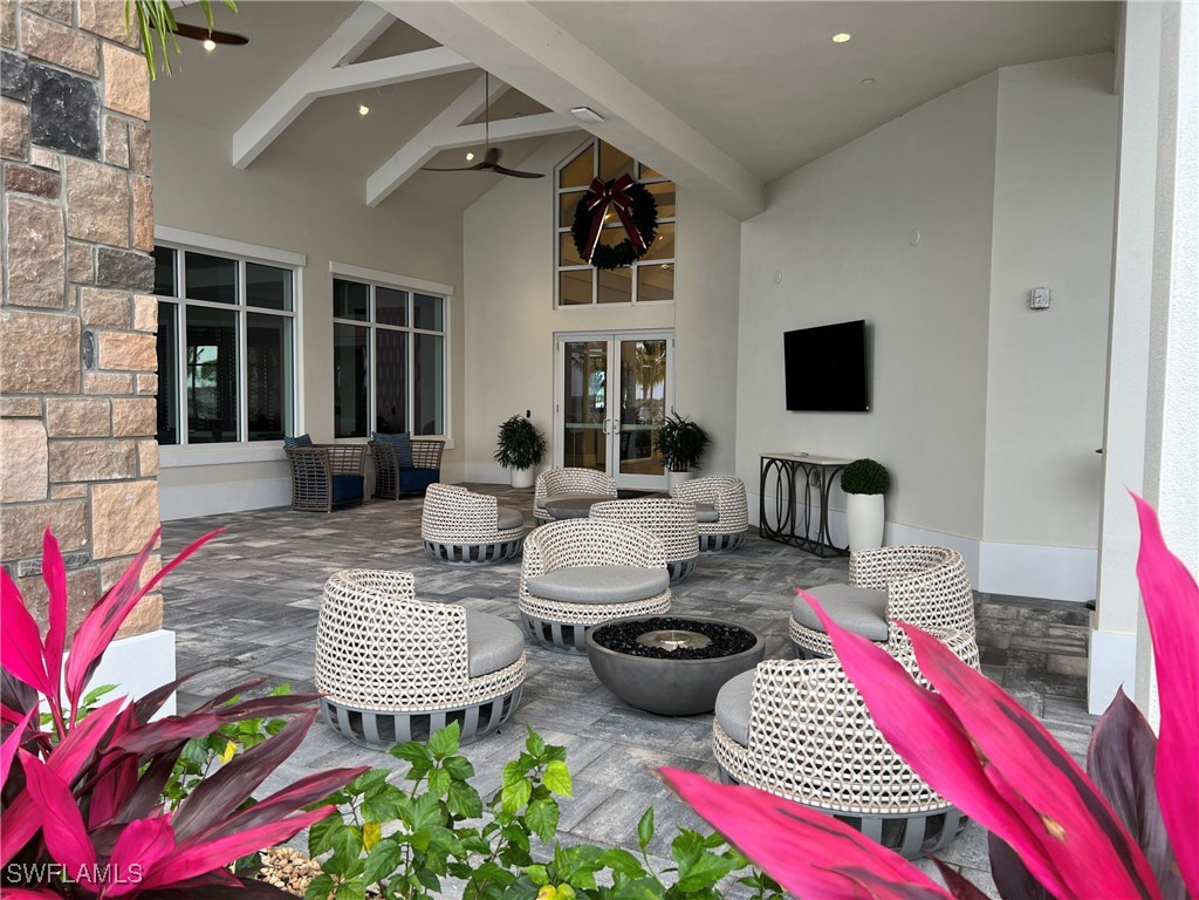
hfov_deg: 67.3
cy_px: 450
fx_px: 901
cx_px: 600
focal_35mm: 26
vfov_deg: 53.1
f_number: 1.5
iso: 50
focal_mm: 5.7
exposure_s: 1/121
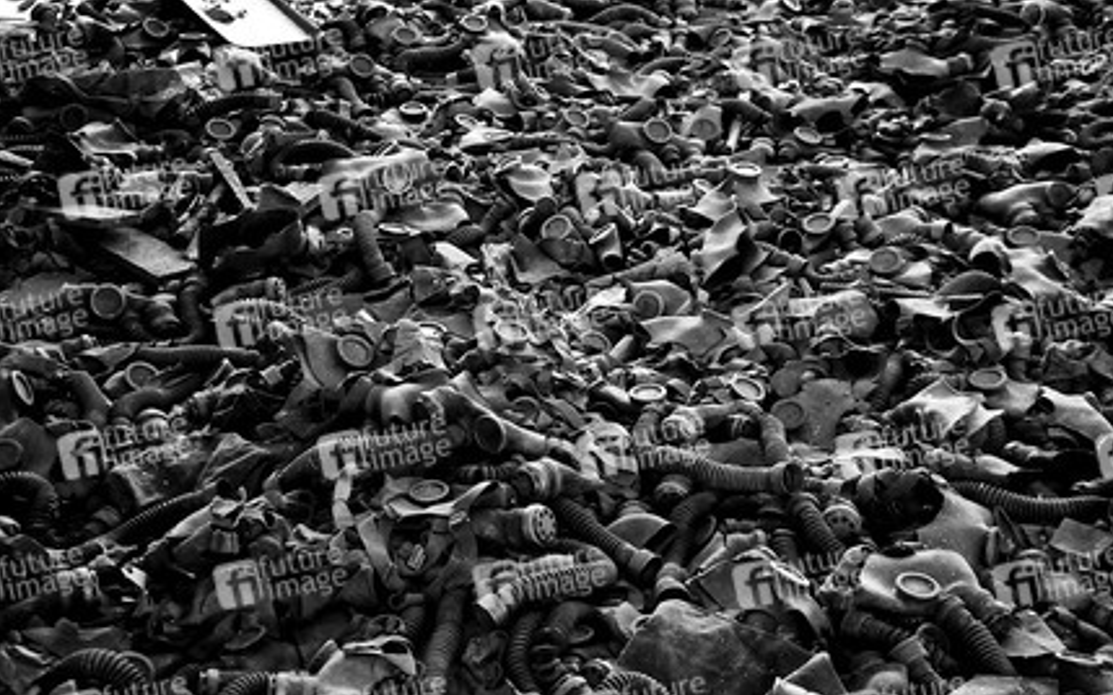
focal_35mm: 77
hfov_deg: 26.8
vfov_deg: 16.9
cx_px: 573
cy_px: 384
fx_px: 2335
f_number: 4.8
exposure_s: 1/125
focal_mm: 48
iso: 3200
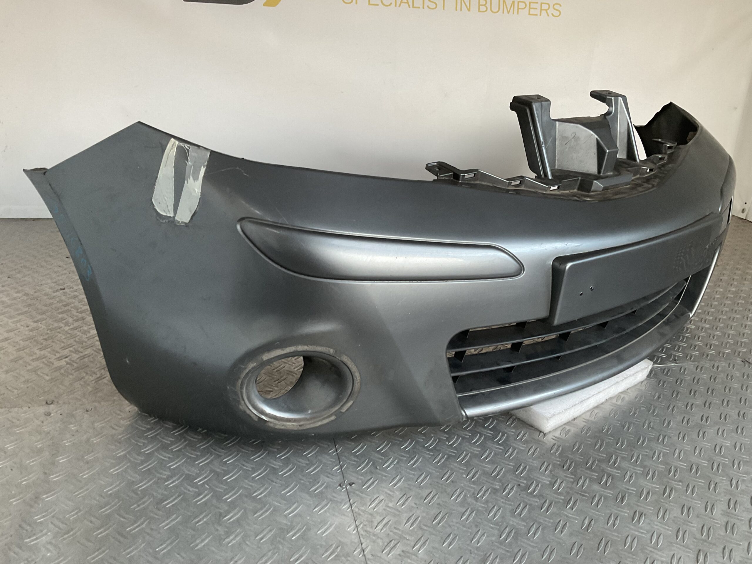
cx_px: 376
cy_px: 282
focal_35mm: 29
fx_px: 630
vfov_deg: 48.2
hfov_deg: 61.7
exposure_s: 1/50
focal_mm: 3
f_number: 1.8
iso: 125
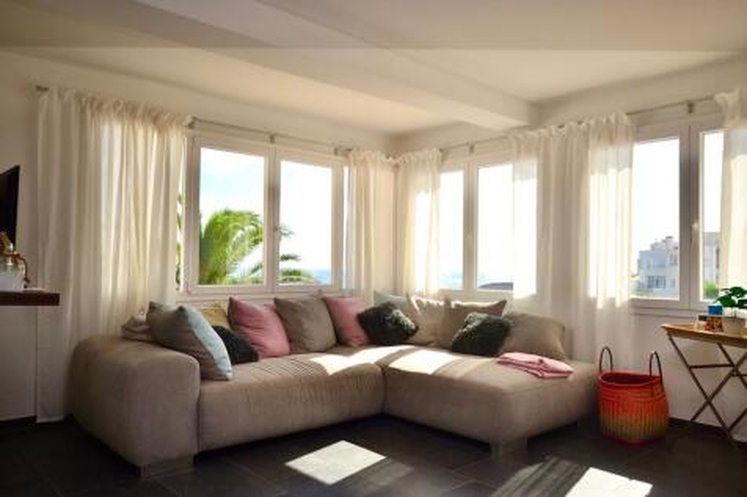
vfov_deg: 50.4
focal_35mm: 26
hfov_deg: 70.5
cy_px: 248
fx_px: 529
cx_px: 374
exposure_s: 1/200
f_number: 8
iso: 100
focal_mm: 17
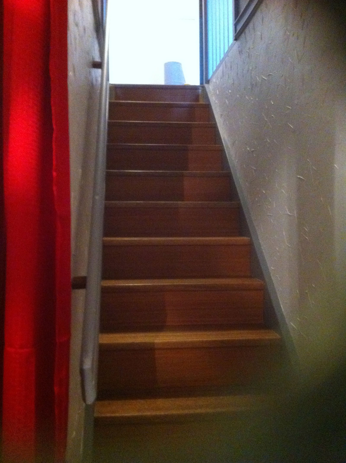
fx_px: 468
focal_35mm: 35
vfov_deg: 52.7
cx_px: 173
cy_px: 232
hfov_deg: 40.6
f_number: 2.8
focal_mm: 3.85
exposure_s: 1/15
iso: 1000
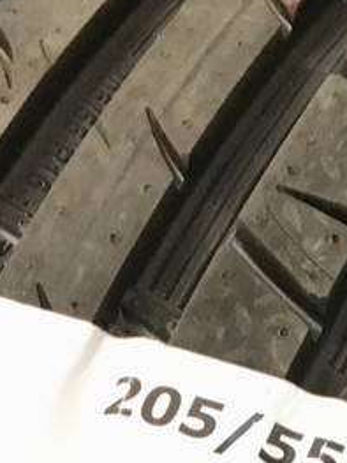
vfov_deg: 12.4
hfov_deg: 10.5
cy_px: 915
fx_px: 1886
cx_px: 109
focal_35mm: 141
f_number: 2.2
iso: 100
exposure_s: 1/33
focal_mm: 4.15
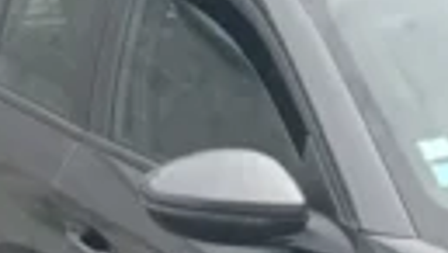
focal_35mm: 142
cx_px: 674
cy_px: 405
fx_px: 1689
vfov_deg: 8.4
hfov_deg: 14.1
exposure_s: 1/235
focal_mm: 3.46
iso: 100
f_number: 2.2
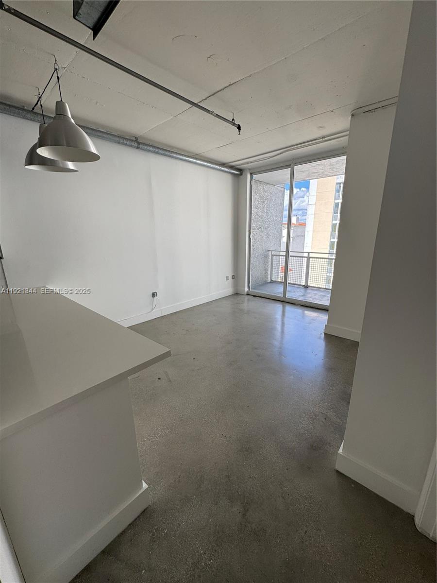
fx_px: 236
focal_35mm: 14
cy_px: 292
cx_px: 218
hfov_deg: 85.7
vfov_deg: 102.1
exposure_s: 1/153
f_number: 2.2
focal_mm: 2.22
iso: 40
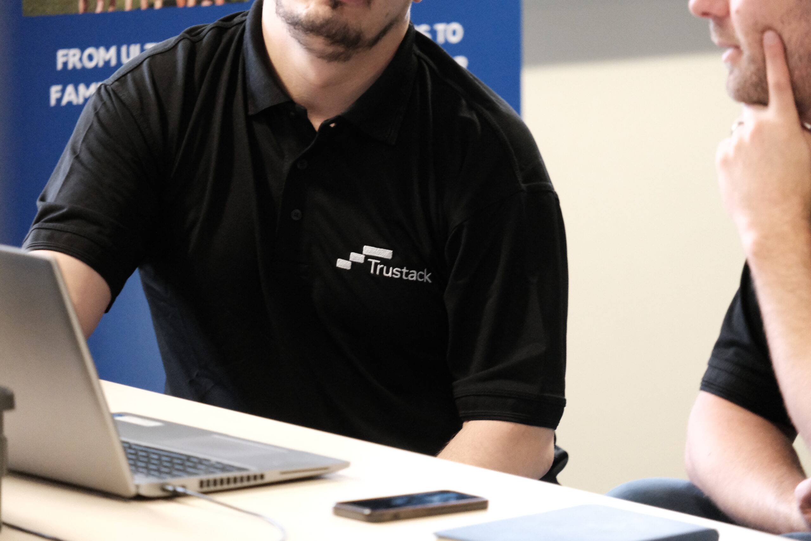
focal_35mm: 285
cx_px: 406
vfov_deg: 4.8
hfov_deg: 7.2
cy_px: 270
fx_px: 6420
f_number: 4.8
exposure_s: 1/250
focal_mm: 190.3
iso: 10000
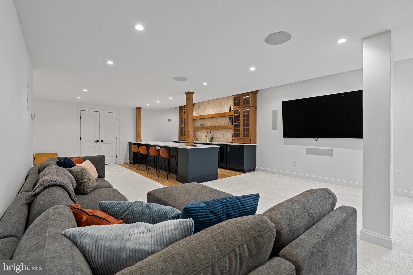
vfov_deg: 73.7
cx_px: 206
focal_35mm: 16
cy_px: 138
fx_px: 184
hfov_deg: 96.7
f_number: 8
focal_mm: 16
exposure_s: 1/4
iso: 400
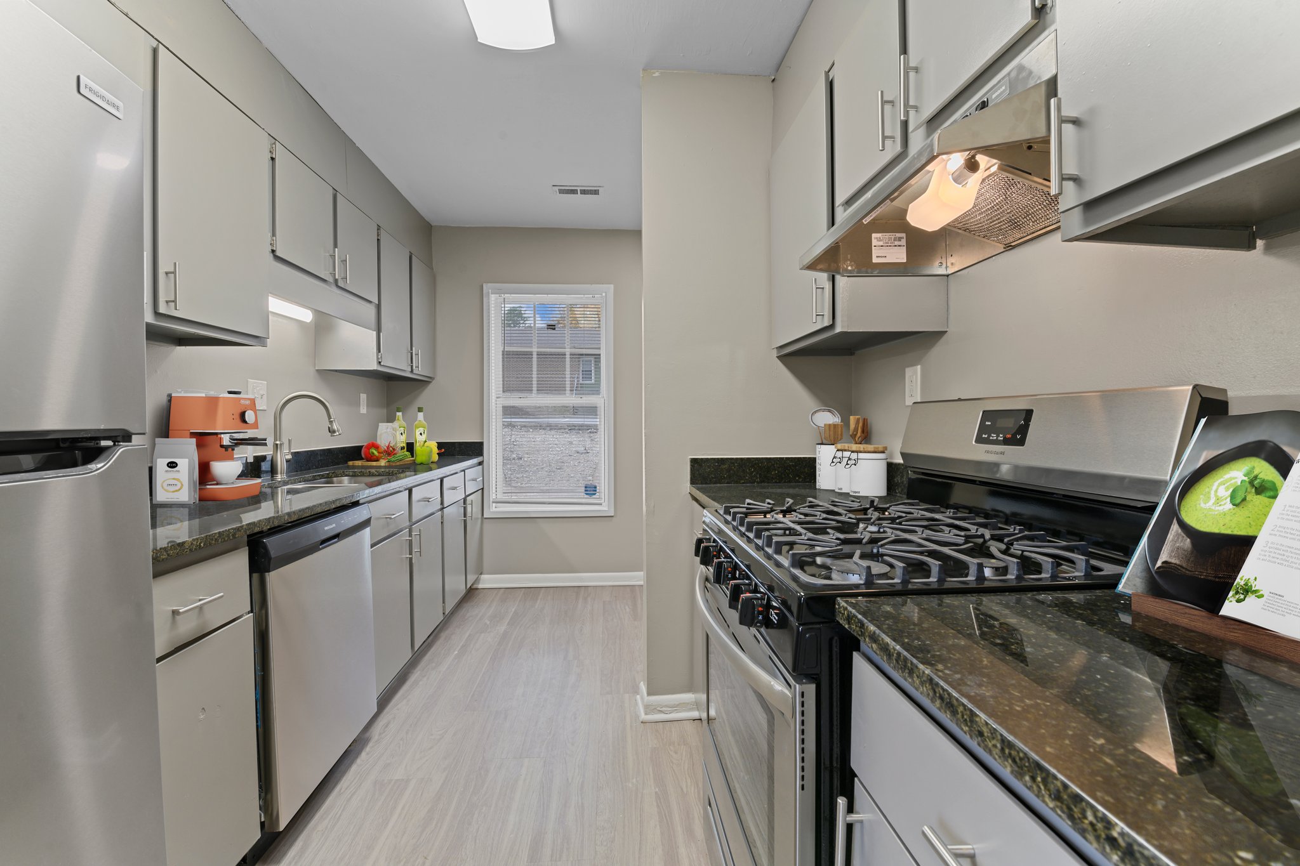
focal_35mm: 15
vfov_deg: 77.3
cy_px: 433
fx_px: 542
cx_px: 650
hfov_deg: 100.4
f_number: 8
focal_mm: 15
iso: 500
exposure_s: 1/4
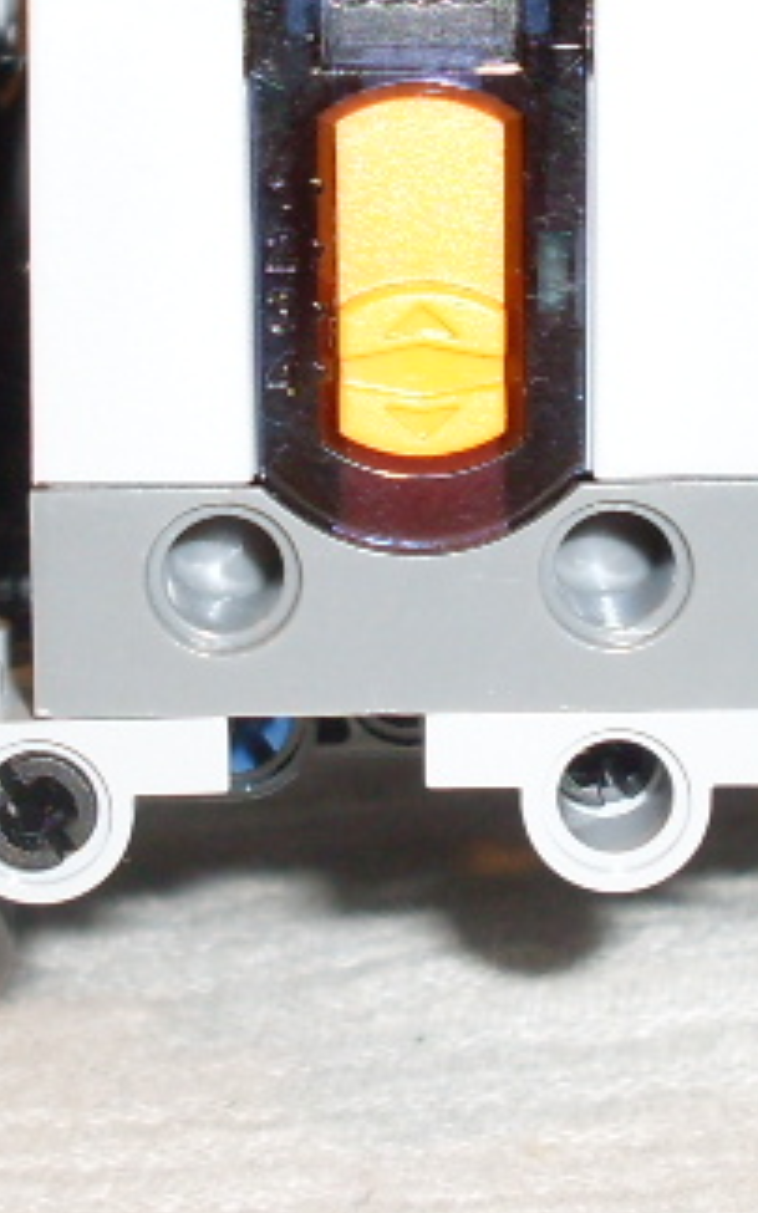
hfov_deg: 10.3
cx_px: 392
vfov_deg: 16.4
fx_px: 4200
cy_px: 437
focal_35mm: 127
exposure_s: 1/45
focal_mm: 6.3
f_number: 2.8
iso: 100
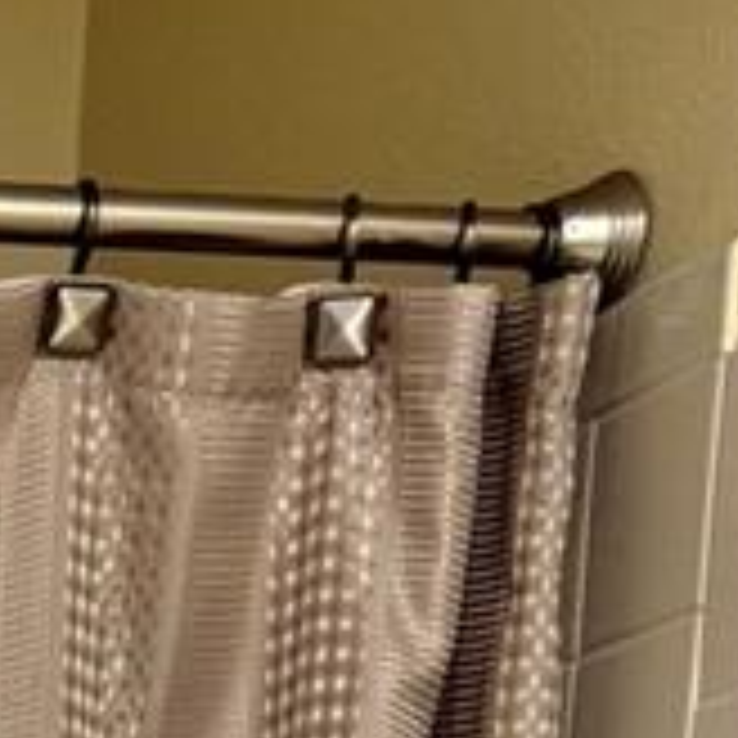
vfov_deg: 8.7
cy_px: 2439
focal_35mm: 155
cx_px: -986
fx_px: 3739
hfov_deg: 10.0
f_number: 1.78
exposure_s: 1/60
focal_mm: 6.76
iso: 160
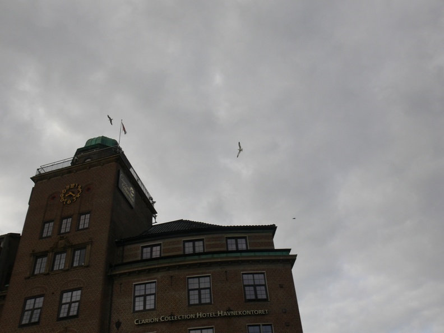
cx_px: 222
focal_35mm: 35
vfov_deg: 40.7
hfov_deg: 52.6
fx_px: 449
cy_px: 166
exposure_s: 1/100
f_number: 5
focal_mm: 7.4
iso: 80
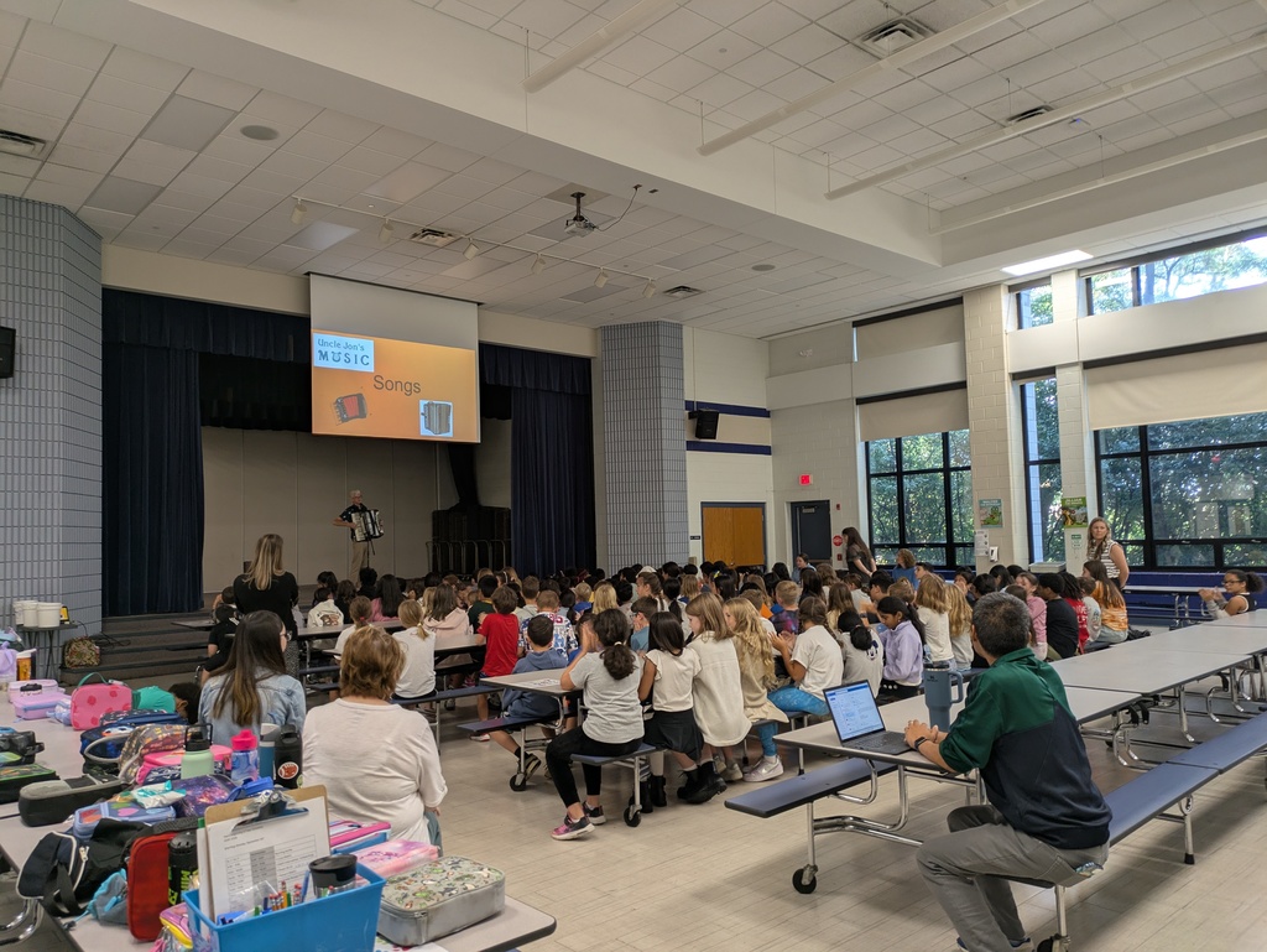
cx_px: 634
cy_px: 476
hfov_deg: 69.4
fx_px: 915
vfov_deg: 54.9
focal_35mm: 25
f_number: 1.89
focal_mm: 5.43
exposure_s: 1/30
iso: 68
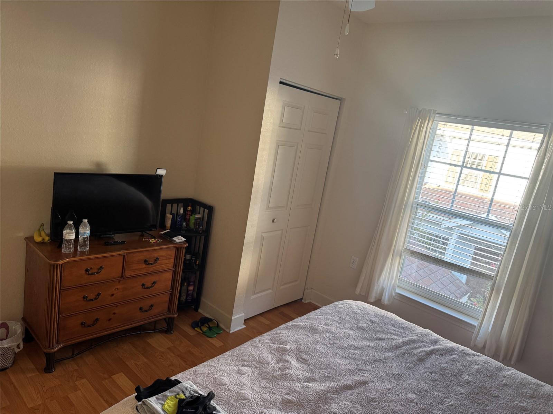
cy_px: 207
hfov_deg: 71.6
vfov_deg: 56.8
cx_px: 276
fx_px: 383
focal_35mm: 24
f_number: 1.78
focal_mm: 6.76
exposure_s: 1/121
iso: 160
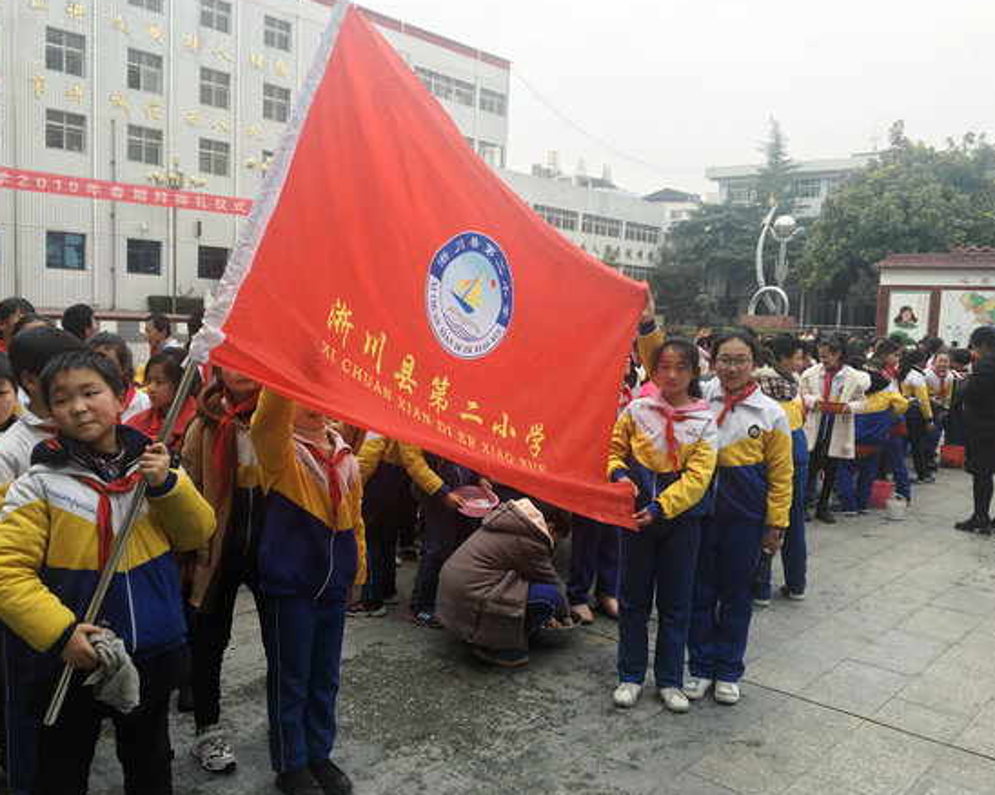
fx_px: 913
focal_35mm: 31
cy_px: 398
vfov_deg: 47.1
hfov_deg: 57.2
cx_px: 492
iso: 25
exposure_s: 1/101
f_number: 2.2
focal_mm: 4.15
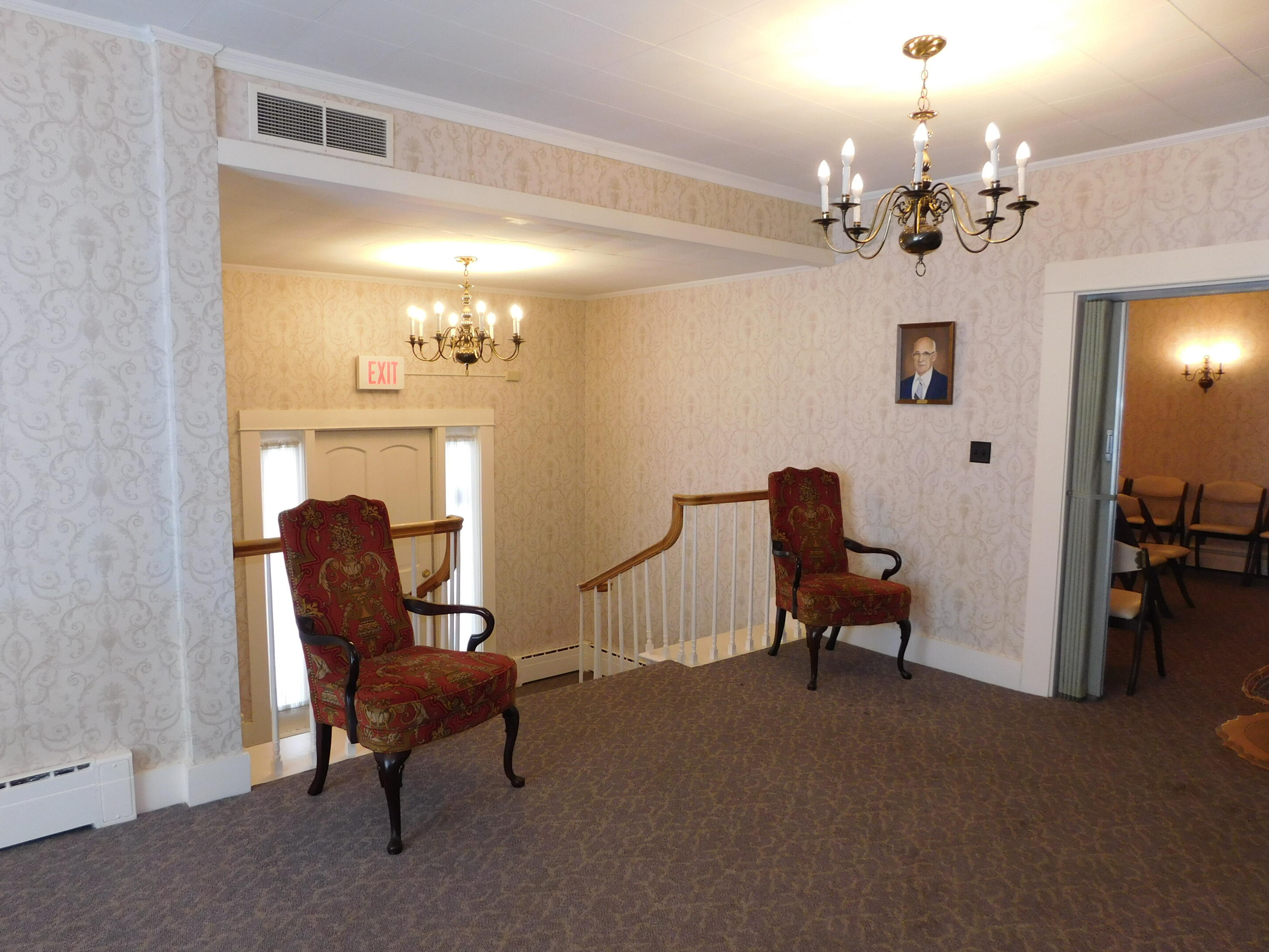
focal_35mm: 24
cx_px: 610
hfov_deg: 71.6
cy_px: 496
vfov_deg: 56.8
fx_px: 880
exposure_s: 1/30
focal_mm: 4
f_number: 3
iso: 160
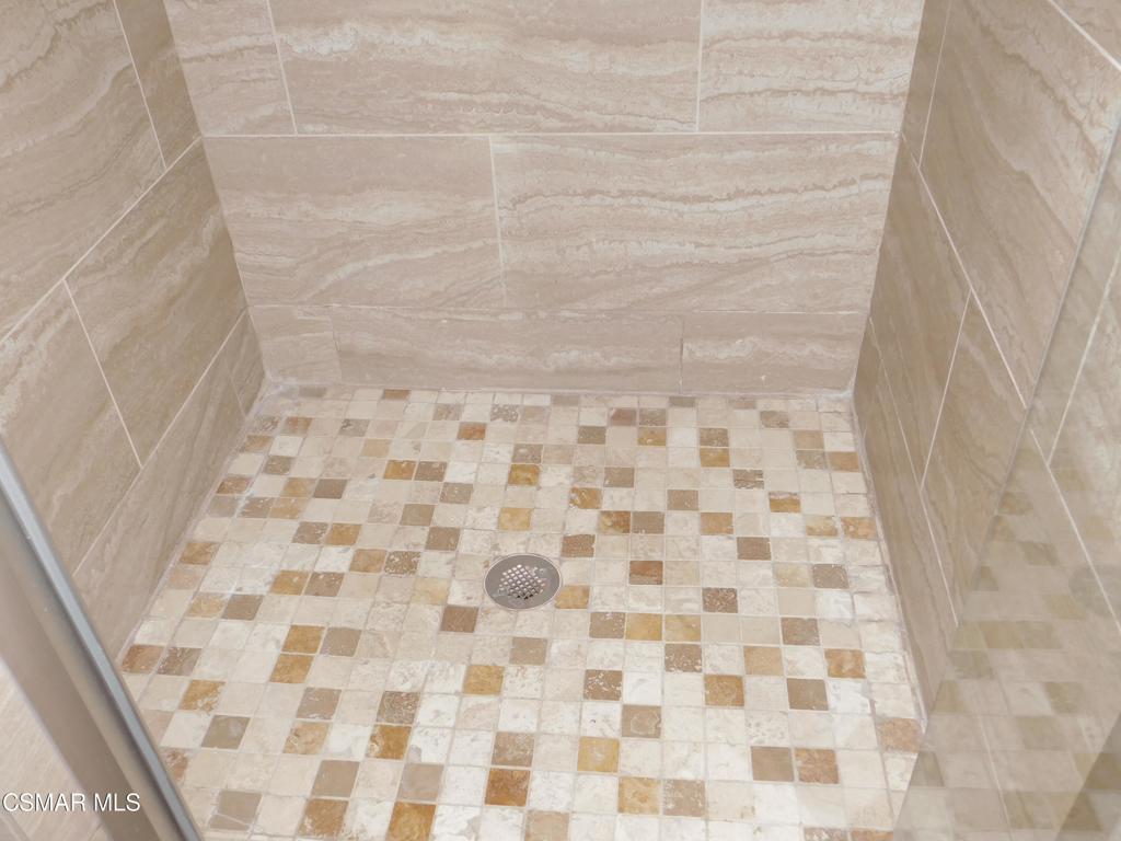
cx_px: 560
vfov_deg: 46.8
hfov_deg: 60.0
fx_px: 972
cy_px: 420
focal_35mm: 30
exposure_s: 1/30
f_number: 3.2
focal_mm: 5.3
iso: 200
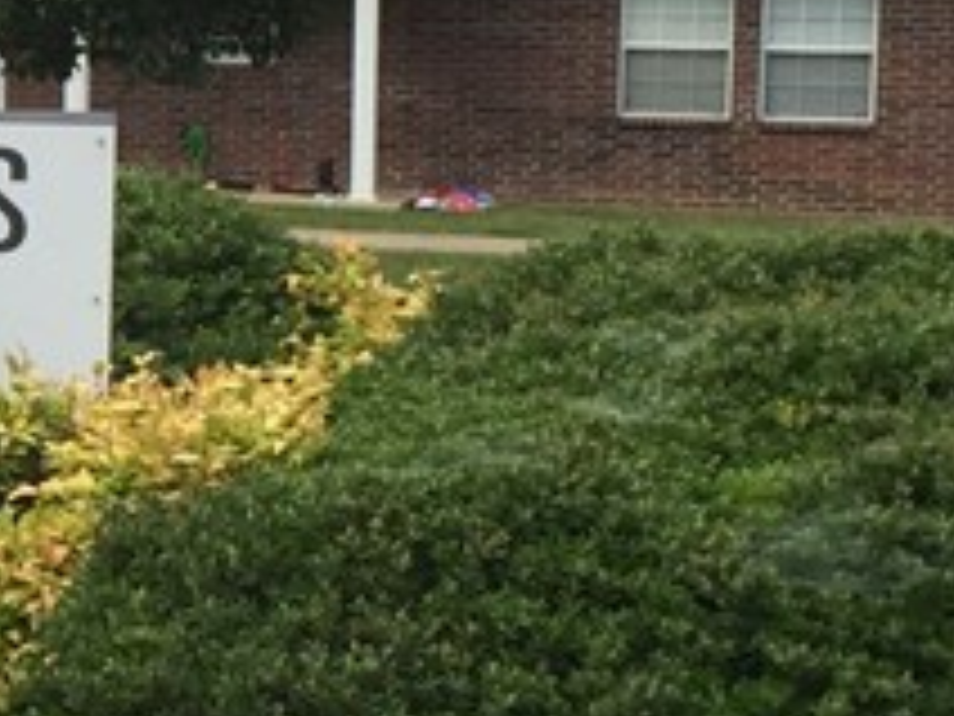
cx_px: -518
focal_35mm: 140
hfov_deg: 13.2
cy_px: 311
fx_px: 3858
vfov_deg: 10.6
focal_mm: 4.15
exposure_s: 1/628
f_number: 2.2
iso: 32
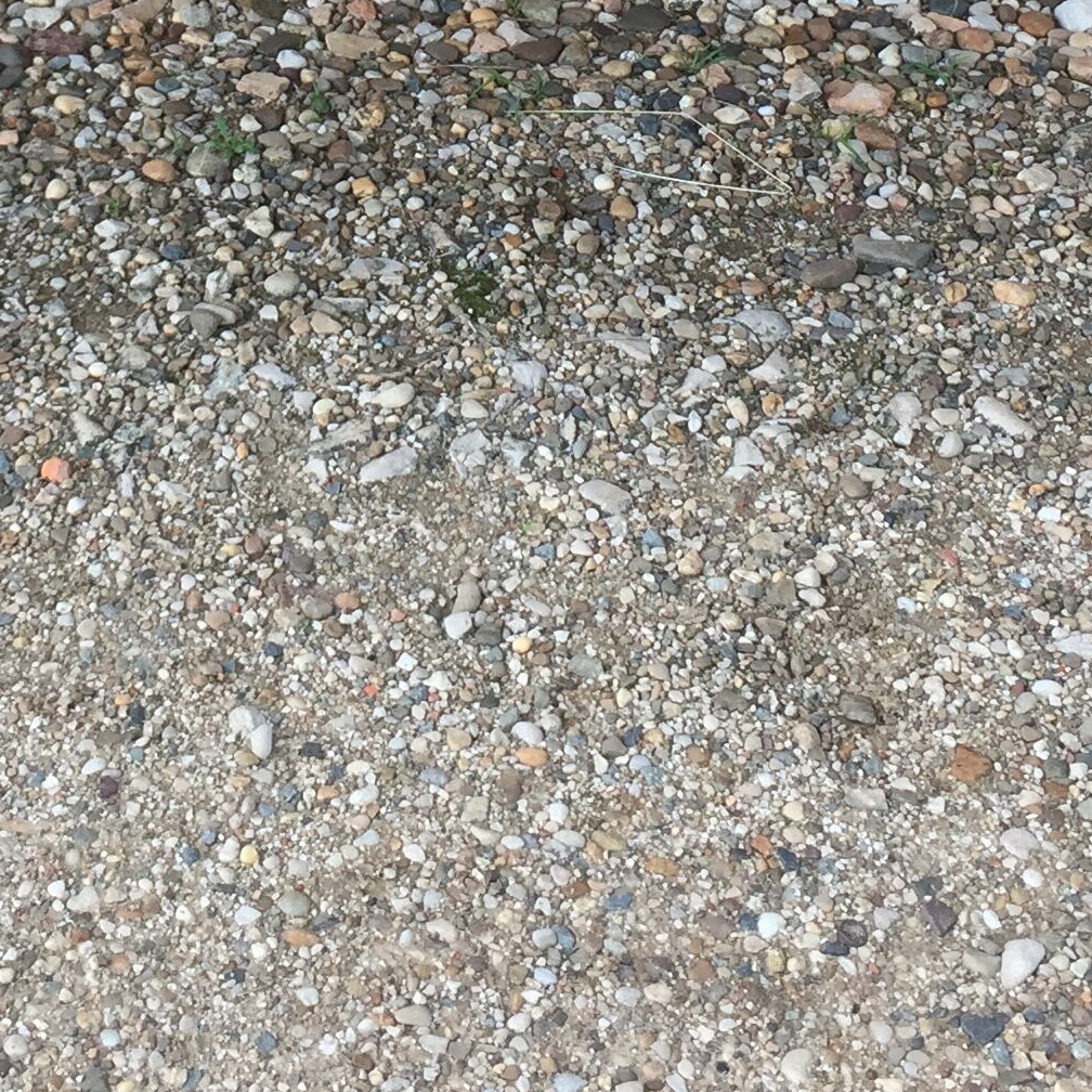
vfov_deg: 19.8
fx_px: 2962
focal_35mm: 83
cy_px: -152
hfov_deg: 20.8
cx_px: 334
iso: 32
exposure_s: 1/329
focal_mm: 4.15
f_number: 2.2
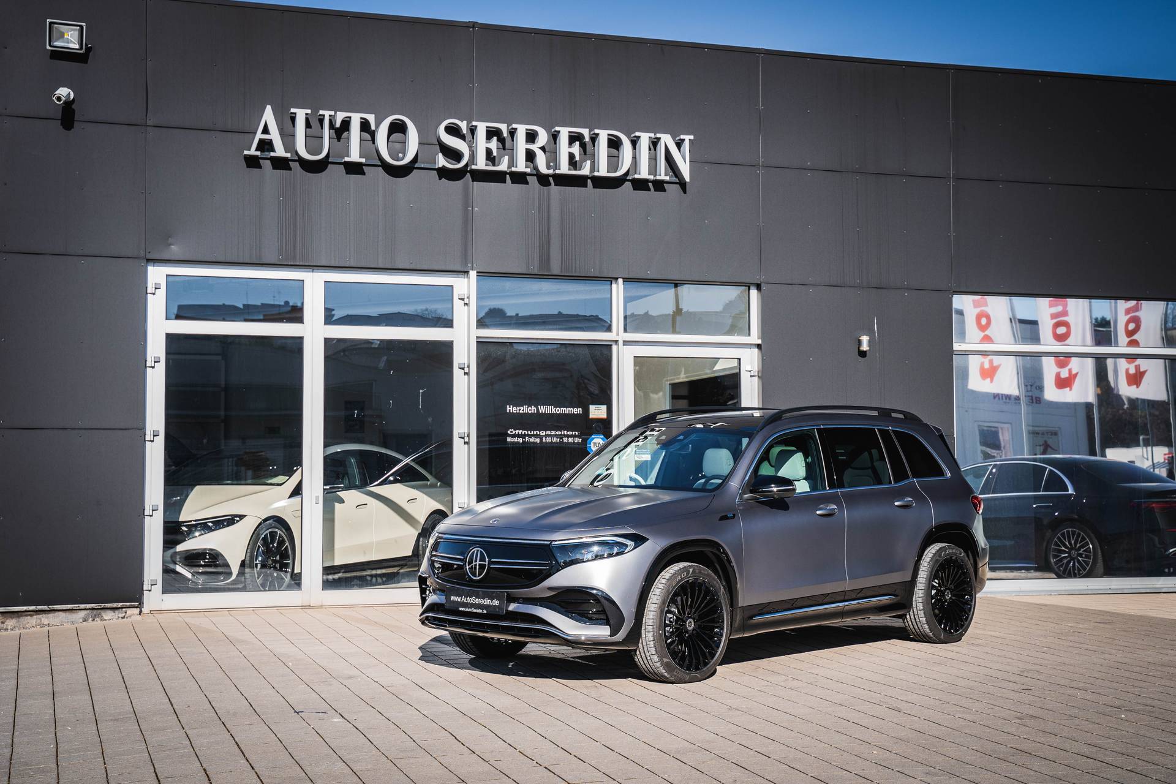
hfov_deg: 41.1
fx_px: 1568
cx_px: 588
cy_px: 392
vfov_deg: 28.1
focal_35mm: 48
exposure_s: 1/400
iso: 320
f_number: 5
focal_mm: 48
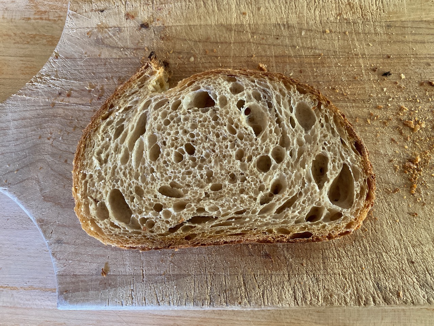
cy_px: 163
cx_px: 217
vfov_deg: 53.1
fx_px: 326
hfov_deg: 67.3
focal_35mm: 26
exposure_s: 1/46
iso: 500
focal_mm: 4.25
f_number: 1.8
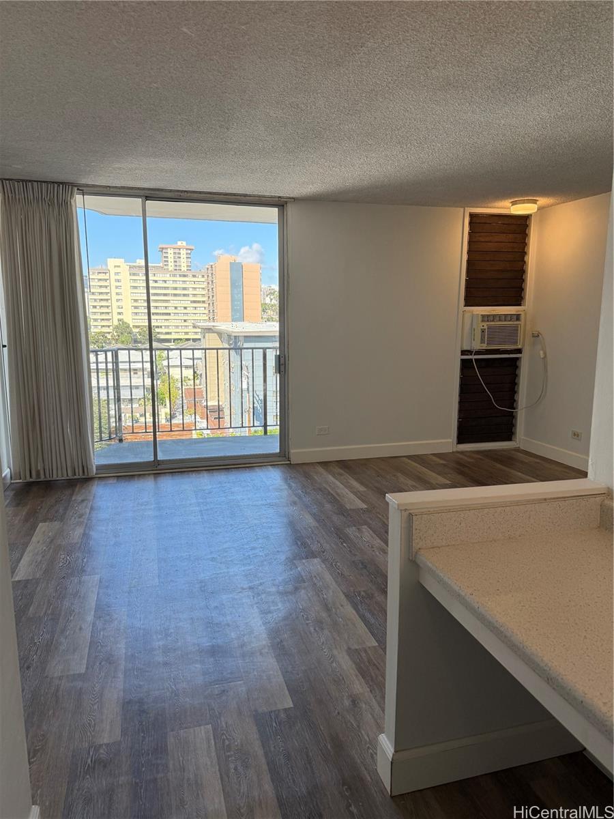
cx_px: 307
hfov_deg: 56.8
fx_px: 568
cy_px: 410
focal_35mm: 24
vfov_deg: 71.6
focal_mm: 6.76
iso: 100
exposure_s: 1/660
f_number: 1.78
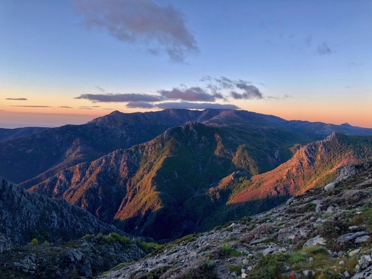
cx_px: 186
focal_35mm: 28
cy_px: 140
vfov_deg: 49.7
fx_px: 301
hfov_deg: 63.4
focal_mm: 4
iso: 20
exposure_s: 1/159
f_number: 1.8
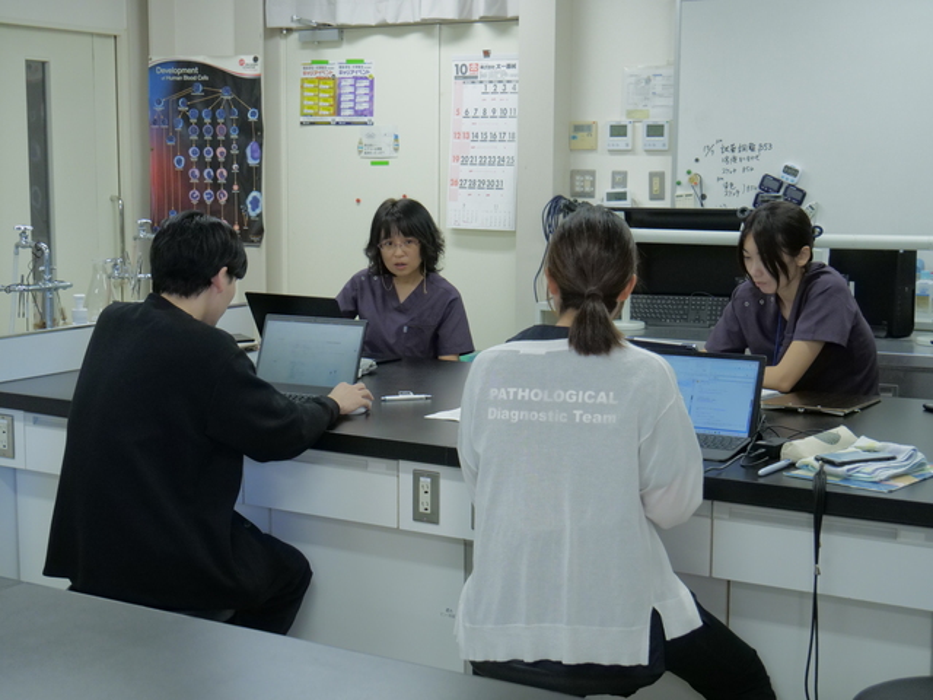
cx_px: 466
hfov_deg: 38.2
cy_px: 350
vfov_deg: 29.1
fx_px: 1348
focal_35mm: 50
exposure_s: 1/200
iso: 2000
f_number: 4.5
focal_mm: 25
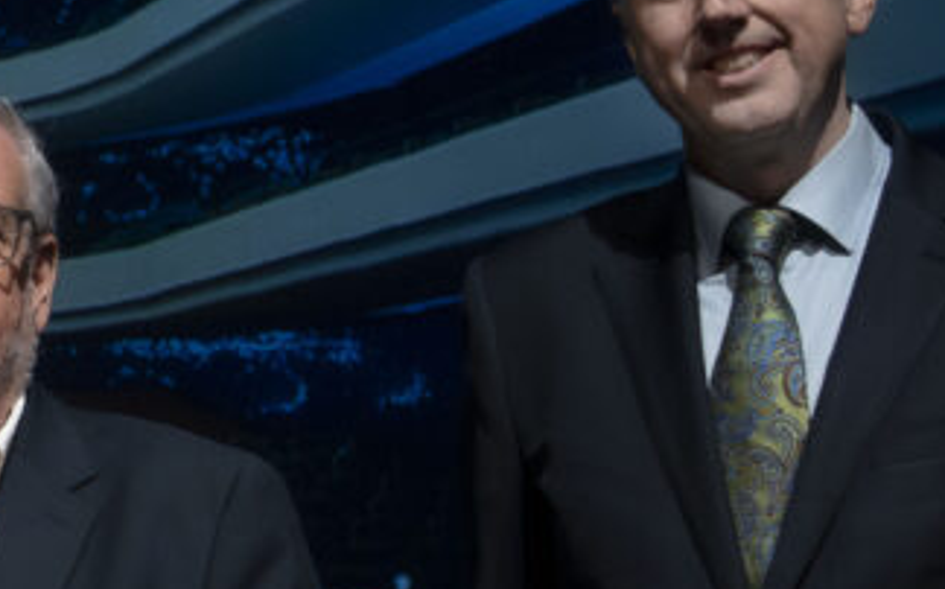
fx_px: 6640
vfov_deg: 5.1
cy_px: 203
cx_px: -1464
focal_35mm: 258
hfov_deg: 7.5
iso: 1250
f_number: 5
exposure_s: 1/100
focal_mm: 32
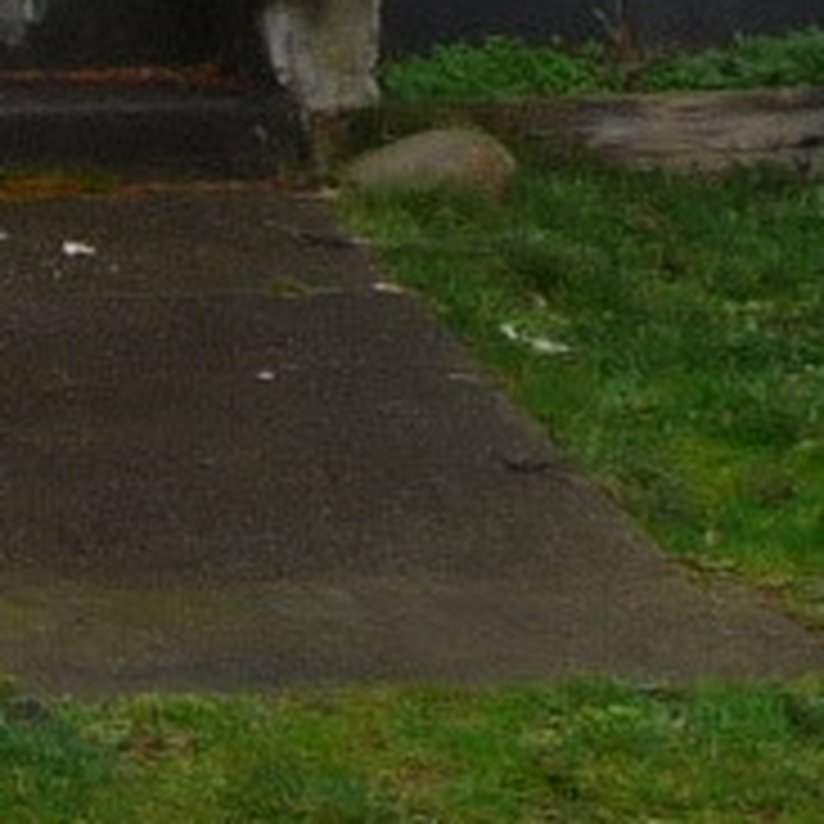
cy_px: -1535
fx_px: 5817
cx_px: -1508
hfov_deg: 7.3
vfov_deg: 7.3
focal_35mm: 216
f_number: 3.3
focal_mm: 4.7
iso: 100
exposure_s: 1/125
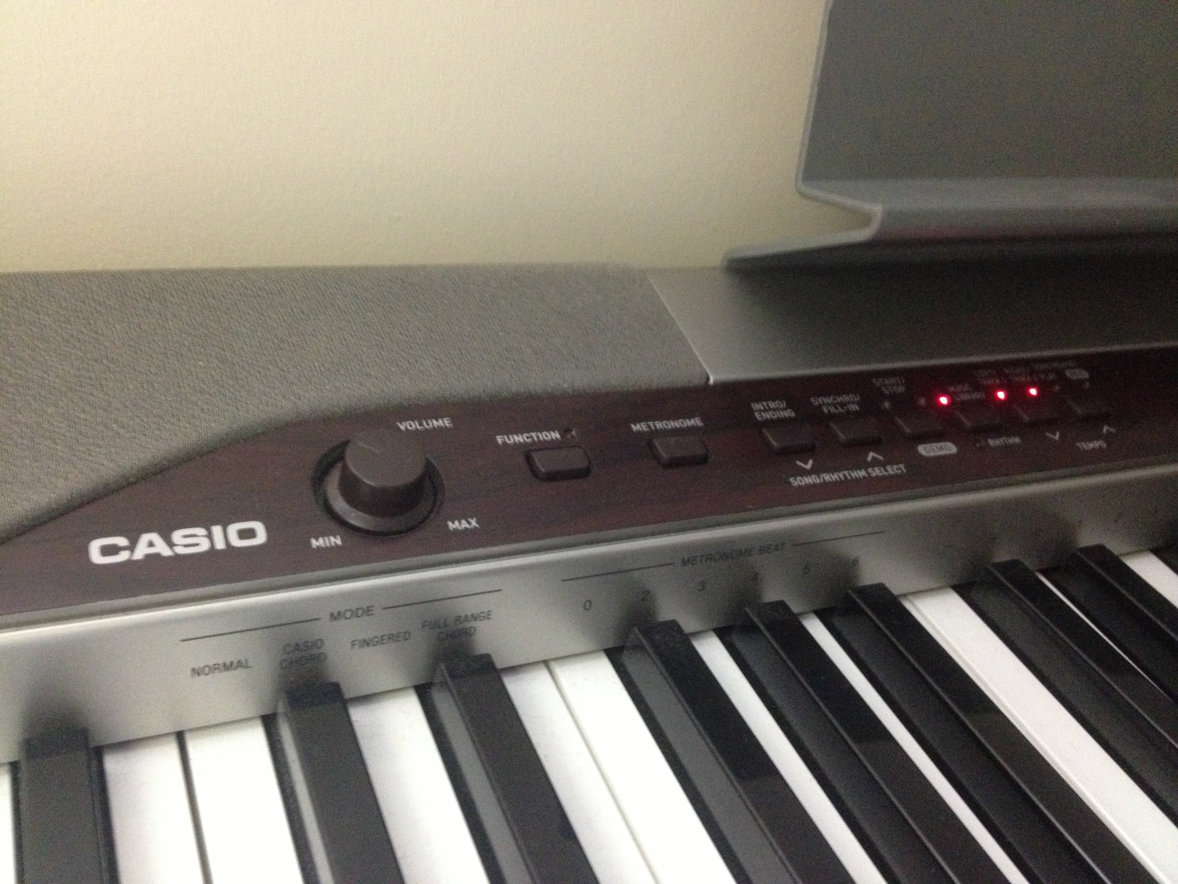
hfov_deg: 52.6
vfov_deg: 40.7
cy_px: 442
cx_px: 589
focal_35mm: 35
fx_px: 1191
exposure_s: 1/15
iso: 500
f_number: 2.4
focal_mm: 4.28
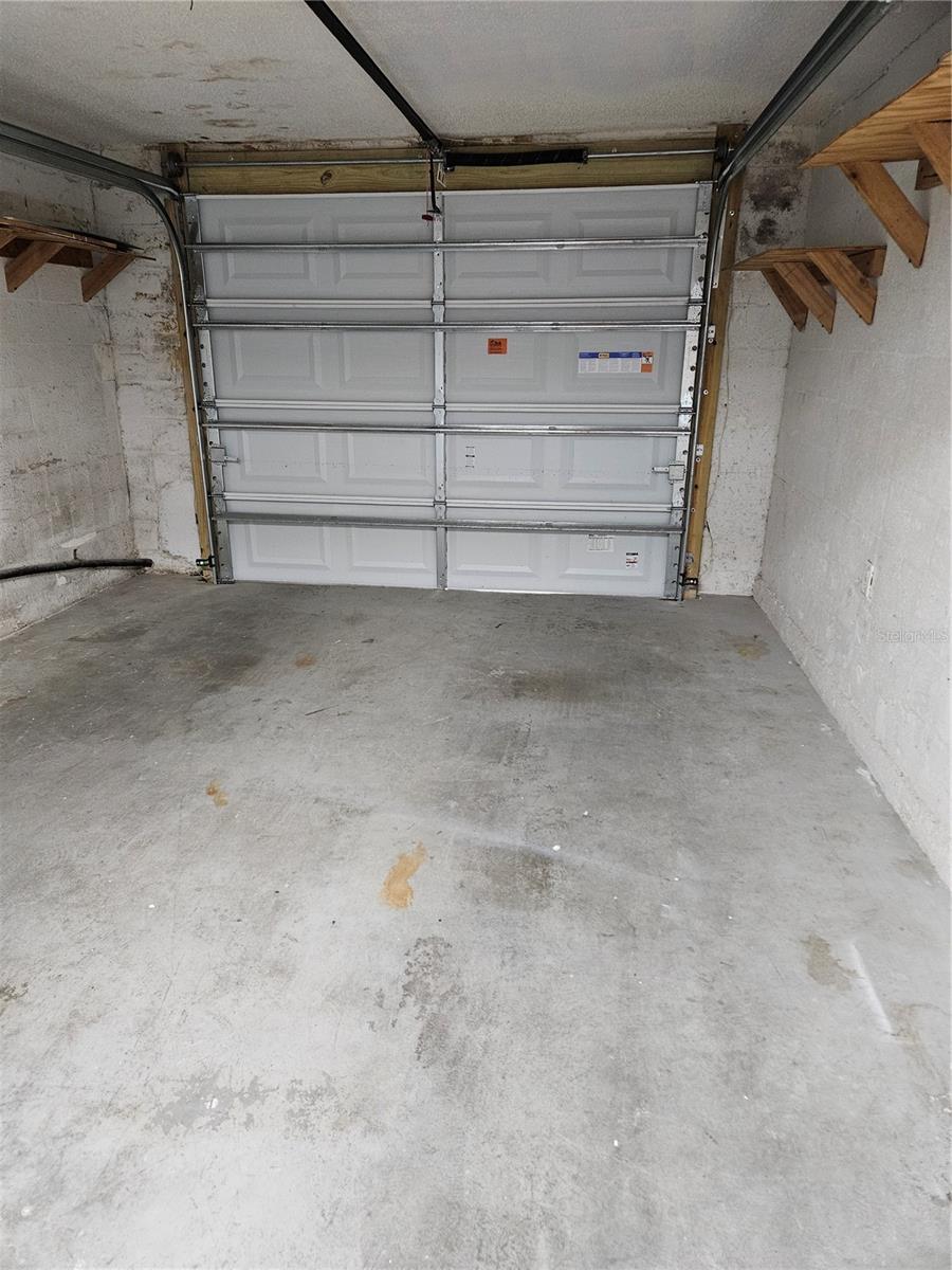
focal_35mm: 23
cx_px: 476
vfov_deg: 73.9
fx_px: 843
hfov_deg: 58.9
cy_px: 635
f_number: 1.8
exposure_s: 1/60
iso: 640
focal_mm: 5.4
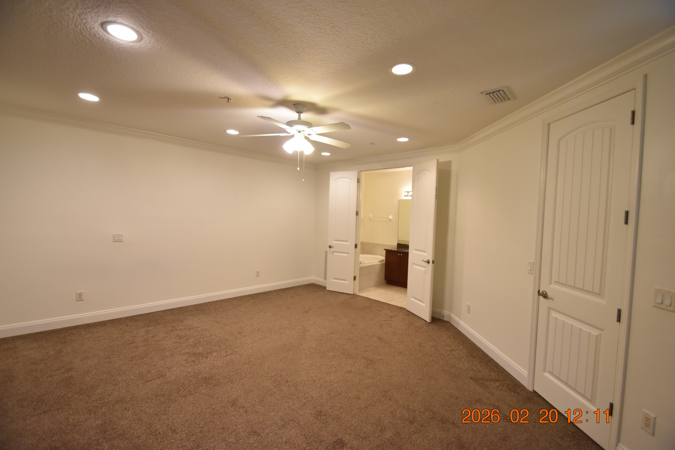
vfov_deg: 77.3
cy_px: 225
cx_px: 338
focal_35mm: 15
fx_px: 281
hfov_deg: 100.4
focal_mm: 10
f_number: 3.5
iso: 800
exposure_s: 1/60
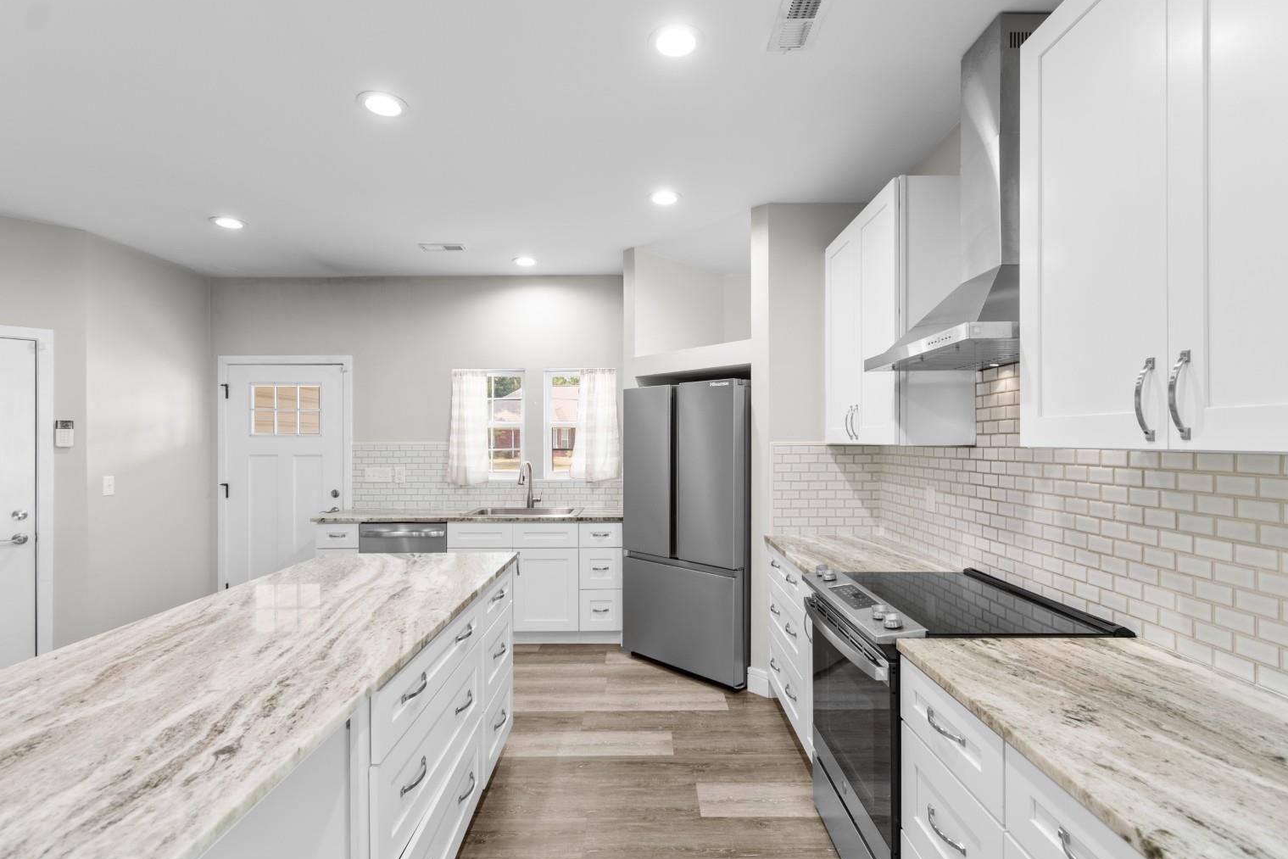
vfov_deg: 73.8
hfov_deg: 96.7
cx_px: 646
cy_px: 432
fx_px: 572
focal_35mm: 16
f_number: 4.5
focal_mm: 10
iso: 100
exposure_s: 1/3
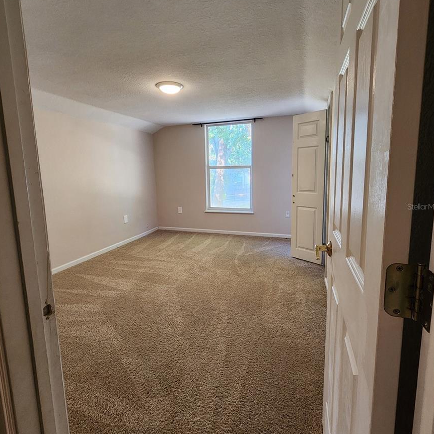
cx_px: 216
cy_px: 206
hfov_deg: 87.4
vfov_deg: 87.4
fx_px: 227
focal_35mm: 16
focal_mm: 2.2
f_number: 2.2
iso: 400
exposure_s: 1/60
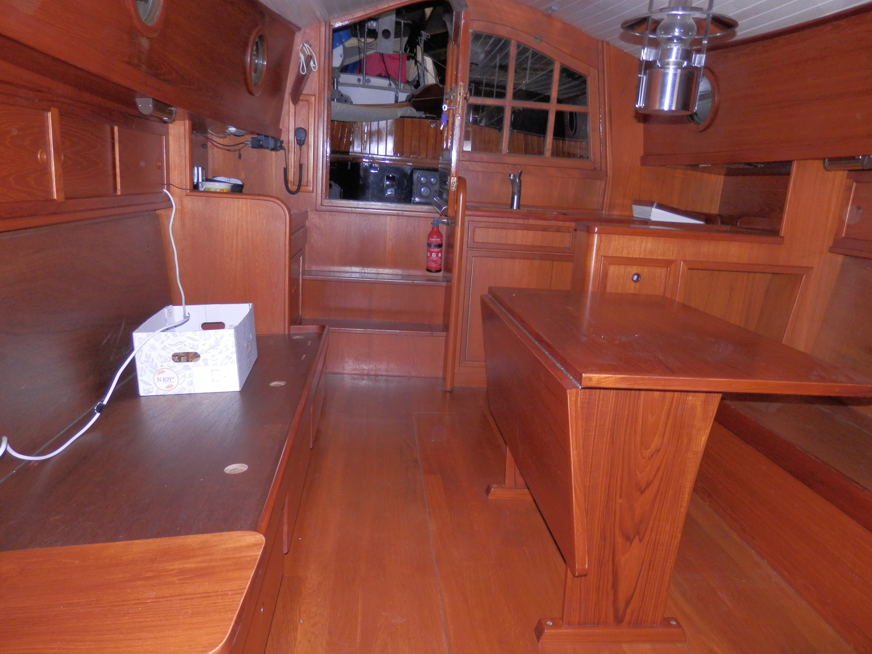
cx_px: 436
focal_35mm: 25
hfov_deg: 69.4
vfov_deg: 54.9
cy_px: 327
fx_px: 630
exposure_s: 1/30
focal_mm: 4.5
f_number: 3
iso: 160
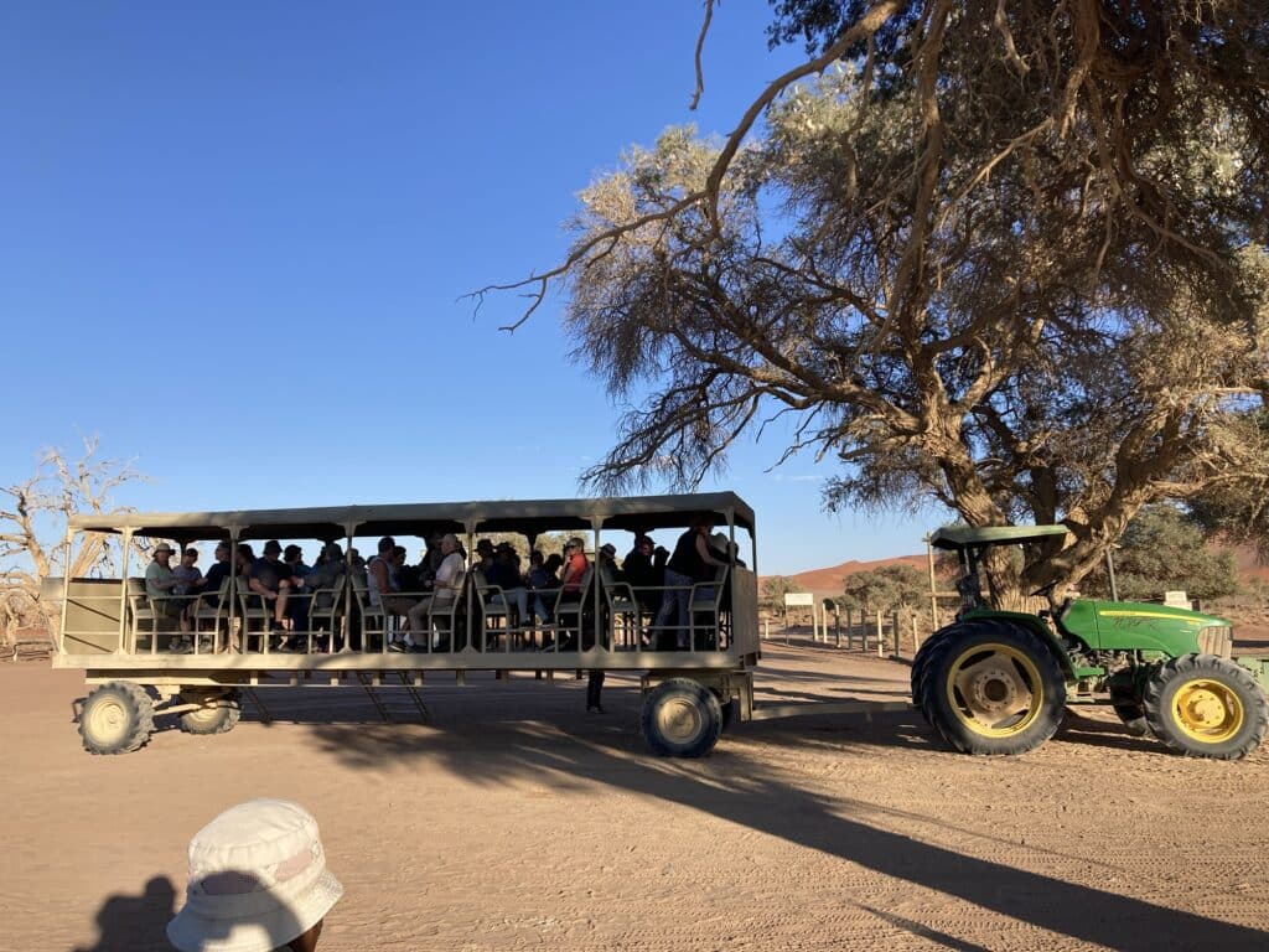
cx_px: 634
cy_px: 476
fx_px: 1026
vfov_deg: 49.7
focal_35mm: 28
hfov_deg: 63.4
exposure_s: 1/1372
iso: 20
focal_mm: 3.99
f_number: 1.8
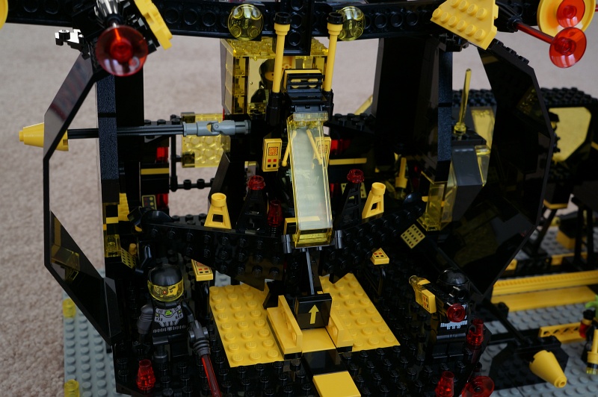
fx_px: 697
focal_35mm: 42
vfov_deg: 31.8
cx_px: 299
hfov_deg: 46.4
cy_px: 198
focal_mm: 28
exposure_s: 1/5
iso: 200
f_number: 10
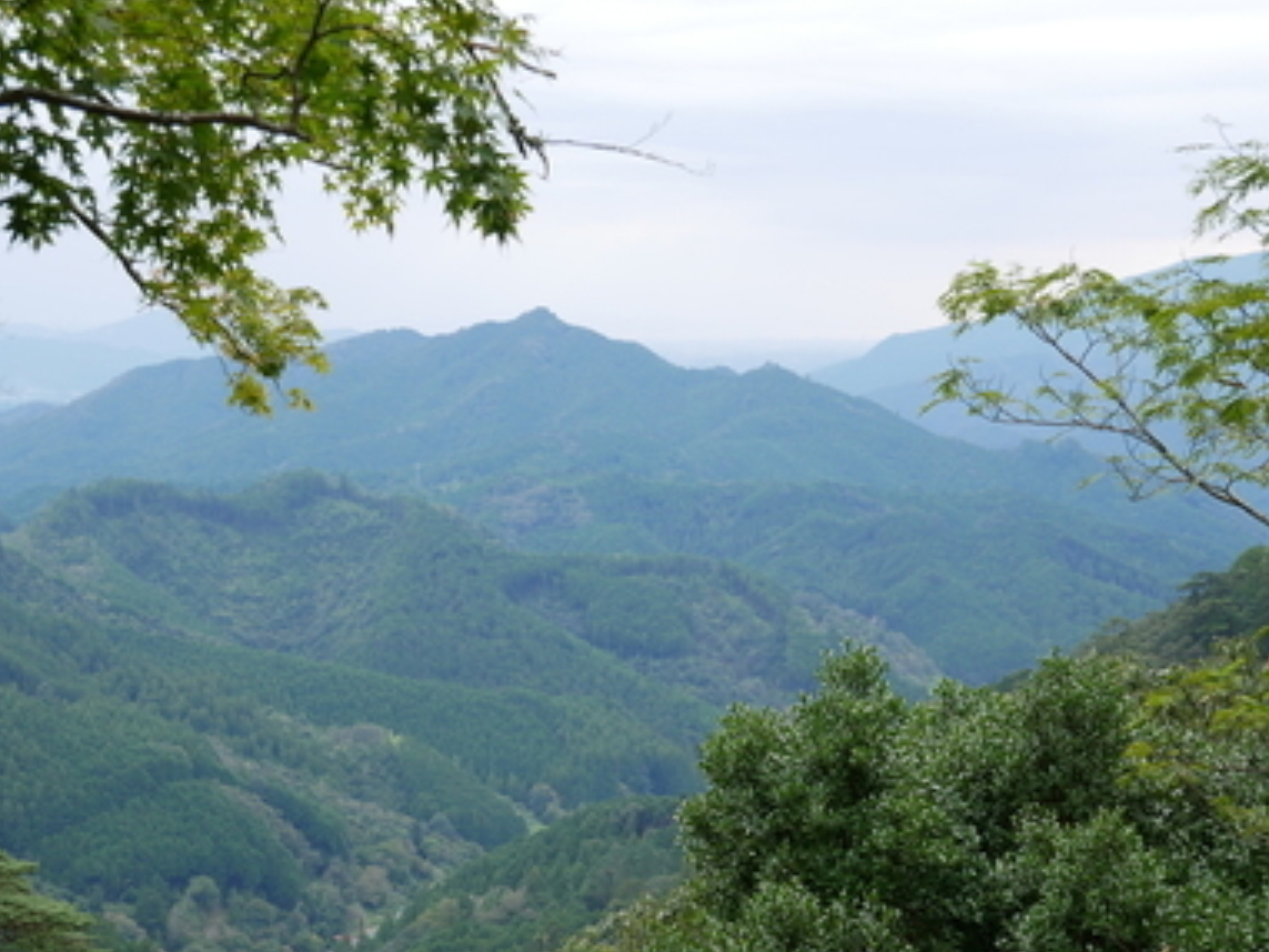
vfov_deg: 23.2
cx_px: 580
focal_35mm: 63
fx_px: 2310
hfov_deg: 30.7
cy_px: 614
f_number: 5
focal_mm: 20
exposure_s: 1/160
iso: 200
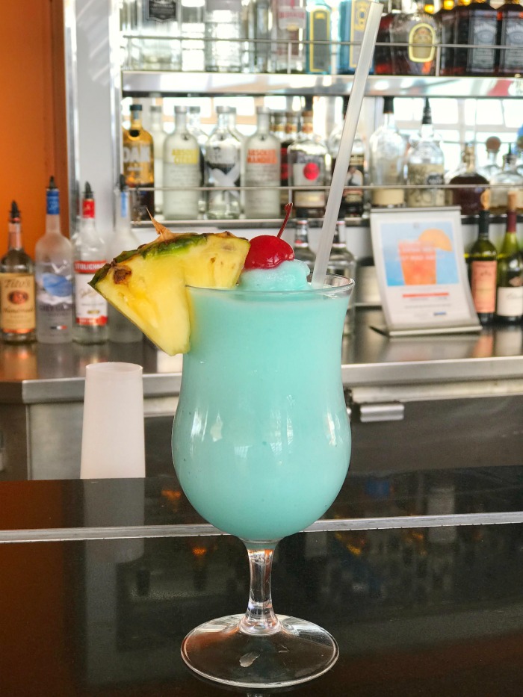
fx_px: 1148
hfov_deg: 25.7
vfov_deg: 33.8
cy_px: 348
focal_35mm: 57
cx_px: 262
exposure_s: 1/120
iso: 25
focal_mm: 6.6
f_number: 2.8
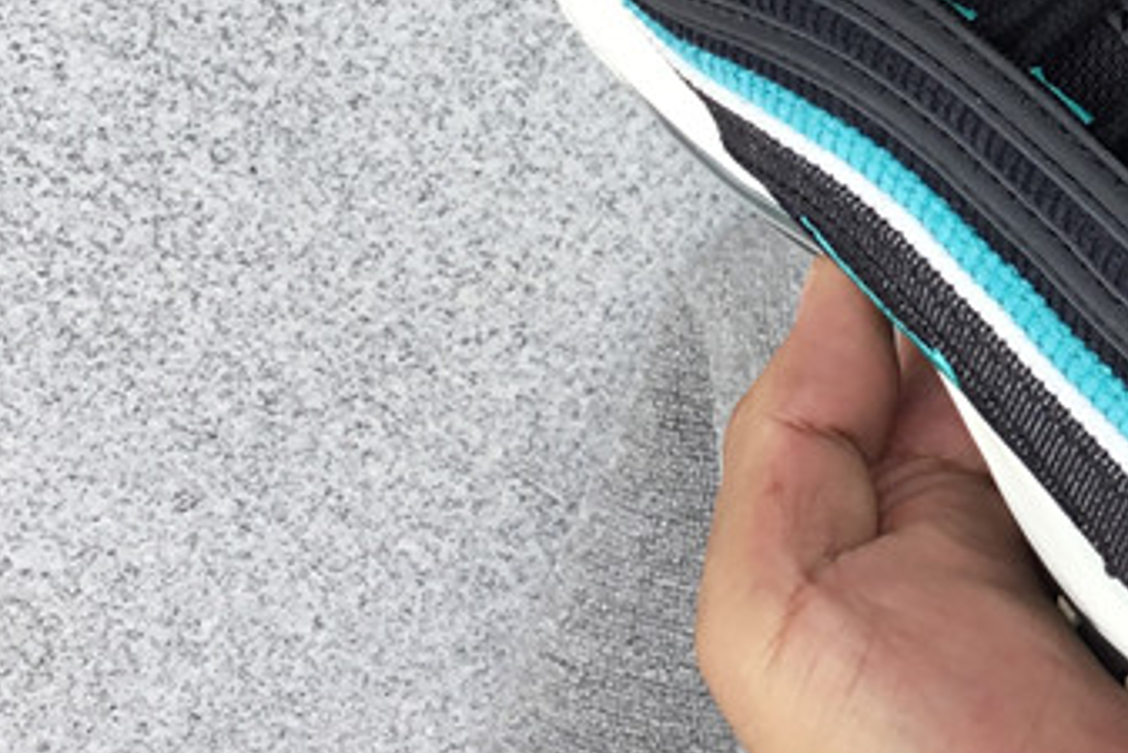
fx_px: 2696
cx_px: 1359
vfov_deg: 15.8
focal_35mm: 86
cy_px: 112
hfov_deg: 21.9
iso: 25
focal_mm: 3.3
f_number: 2.4
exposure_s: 1/228
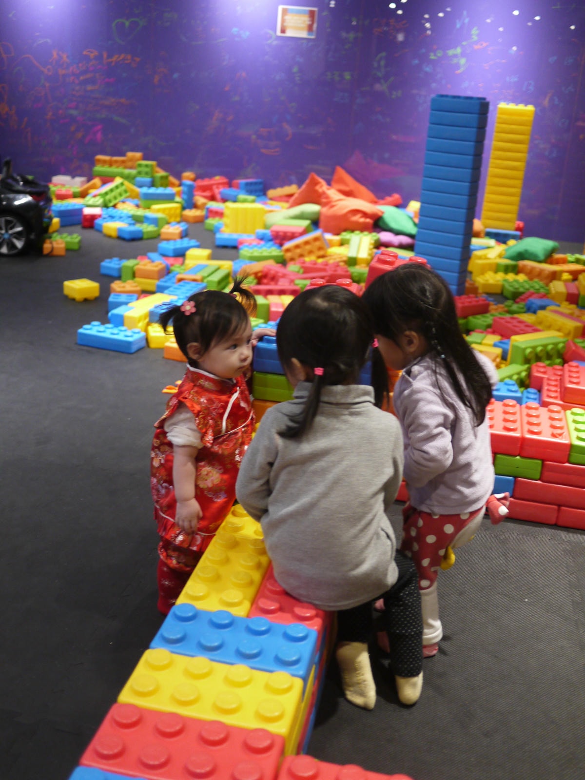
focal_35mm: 40
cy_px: 390
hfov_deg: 36.0
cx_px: 292
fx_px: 901
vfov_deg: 46.8
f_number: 1.7
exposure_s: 1/60
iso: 500
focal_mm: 20
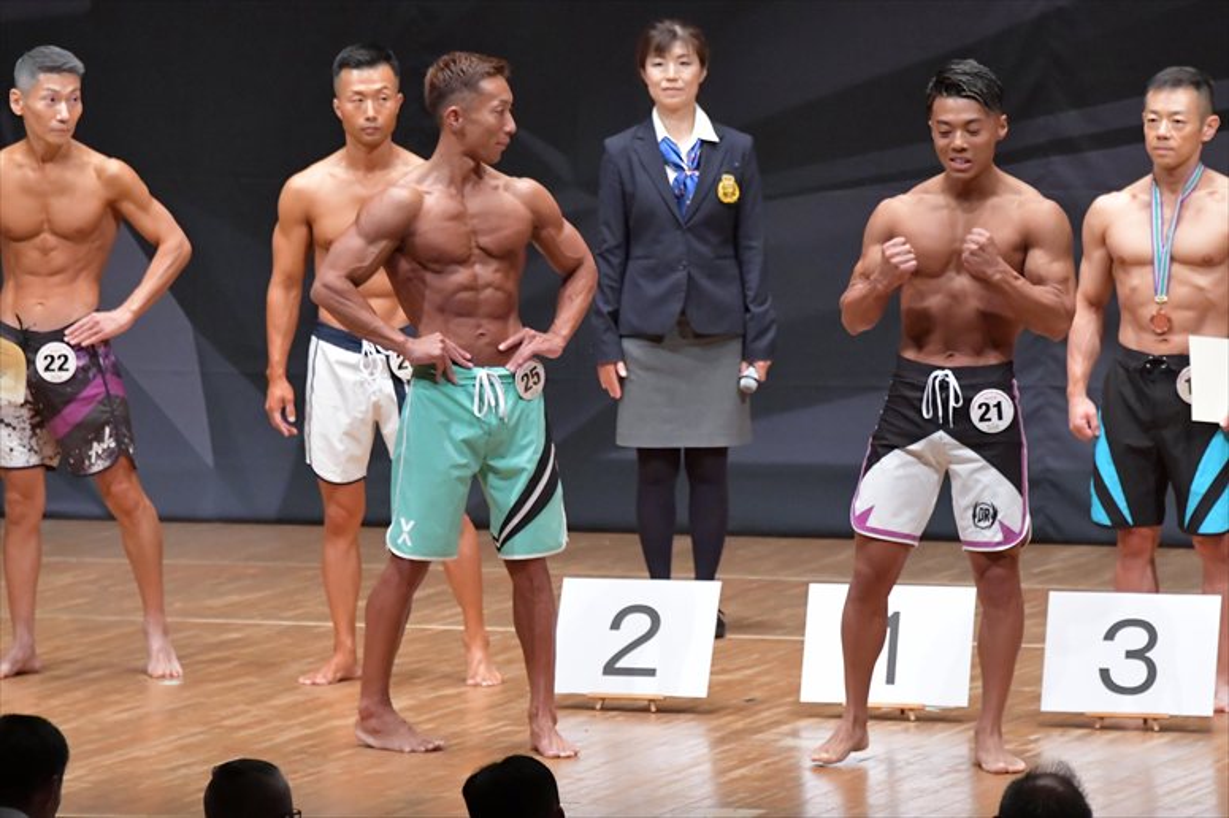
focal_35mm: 285
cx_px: 614
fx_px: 9725
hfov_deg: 7.2
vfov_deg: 4.8
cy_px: 409
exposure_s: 1/400
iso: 8000
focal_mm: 190
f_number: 5.6
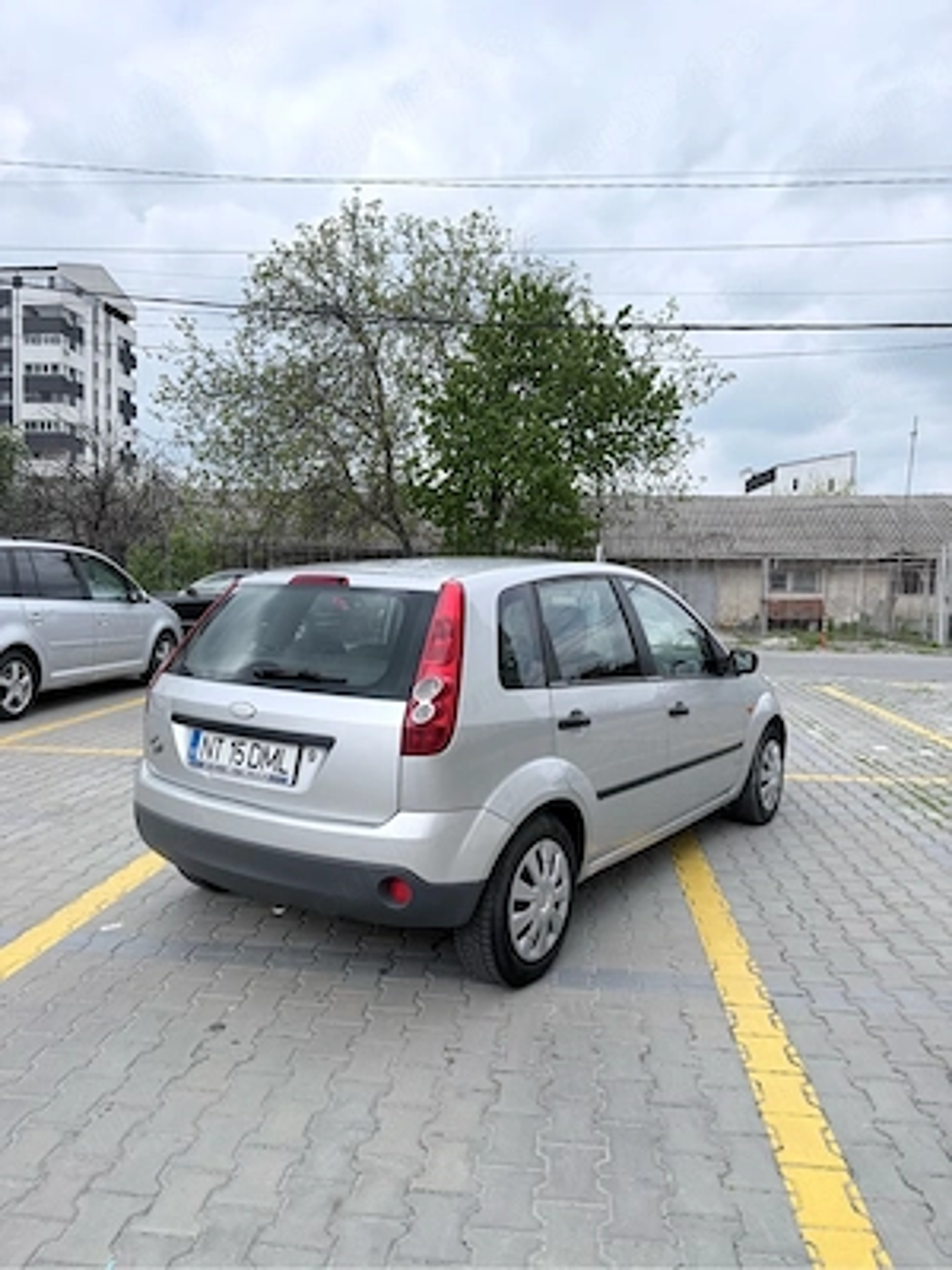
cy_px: 635
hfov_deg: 56.8
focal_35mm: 24
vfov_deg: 71.6
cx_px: 476
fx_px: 880
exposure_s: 1/4167
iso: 100
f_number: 1.78
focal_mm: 6.76
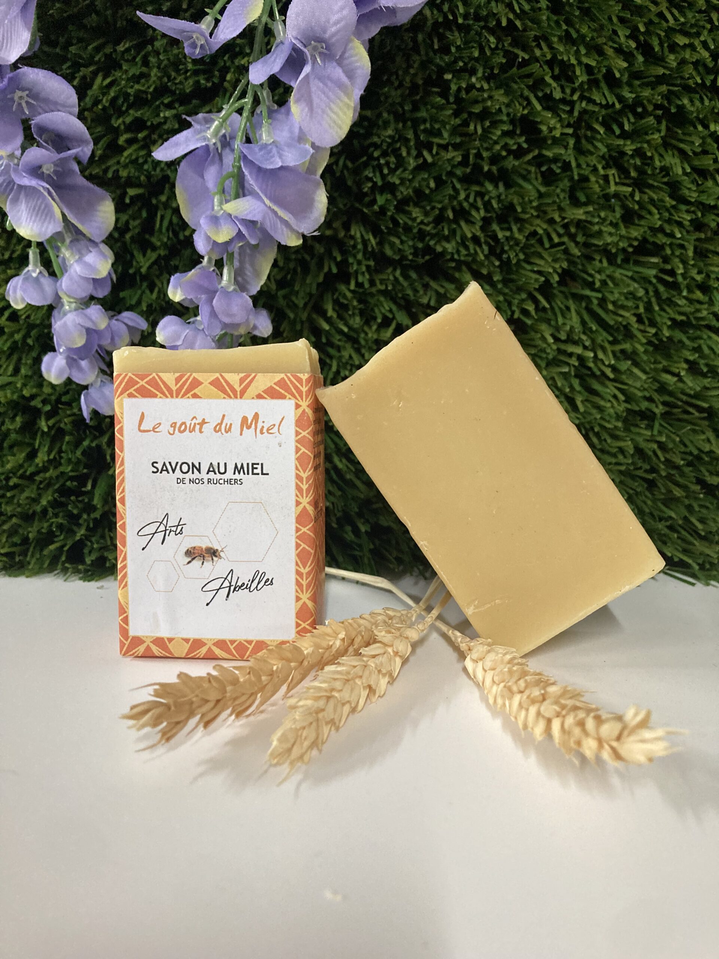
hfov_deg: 49.7
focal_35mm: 28
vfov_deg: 63.4
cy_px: 480
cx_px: 360
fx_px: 775
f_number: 1.8
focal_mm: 3.99
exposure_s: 1/50
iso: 320
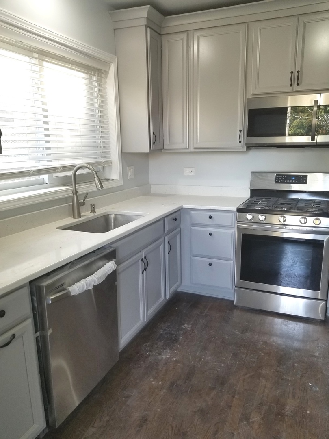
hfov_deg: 53.1
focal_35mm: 26
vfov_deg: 67.3
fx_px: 329
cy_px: 220
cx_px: 164
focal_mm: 4.3
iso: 100
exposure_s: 1/60
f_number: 1.7
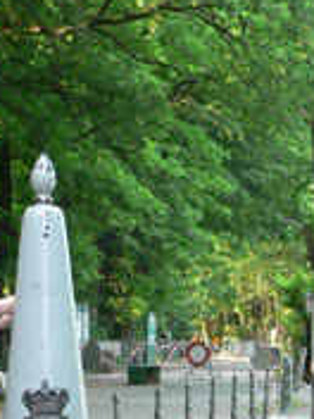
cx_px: 62
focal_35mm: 177
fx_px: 2141
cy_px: 340
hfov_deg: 8.4
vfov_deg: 11.1
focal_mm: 8.7
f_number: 2.8
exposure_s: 1/60
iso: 200
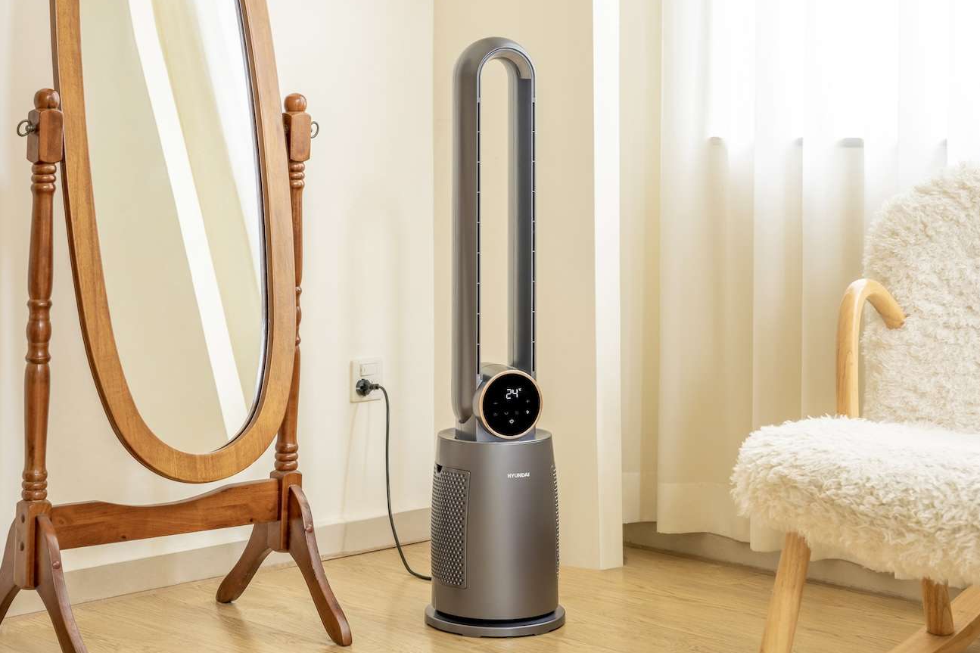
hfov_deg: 27.7
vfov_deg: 18.7
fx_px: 1987
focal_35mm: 73
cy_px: 332
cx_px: 497
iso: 100
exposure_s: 1/13
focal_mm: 70
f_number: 8
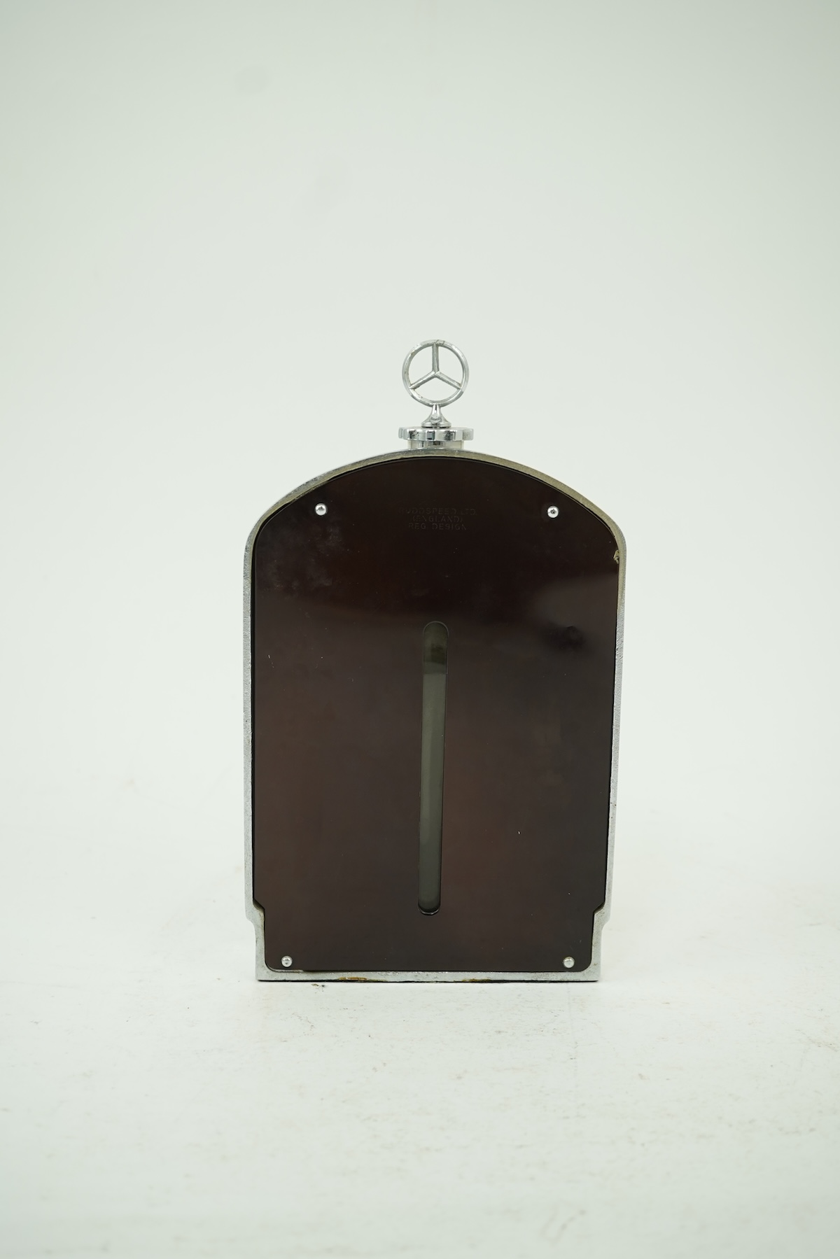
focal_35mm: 45
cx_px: 420
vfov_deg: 43.6
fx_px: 1574
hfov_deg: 29.9
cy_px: 630
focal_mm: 30
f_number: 7.1
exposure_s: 1/40
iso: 250
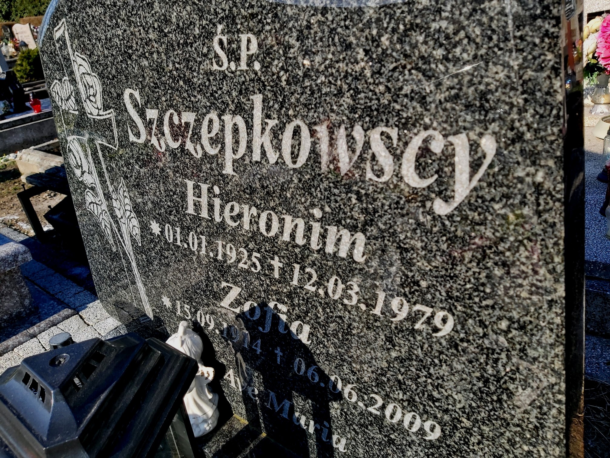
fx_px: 458
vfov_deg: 53.1
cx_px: 305
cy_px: 229
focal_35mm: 26
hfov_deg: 67.3
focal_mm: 3.92
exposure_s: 1/1569
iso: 64
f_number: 1.7
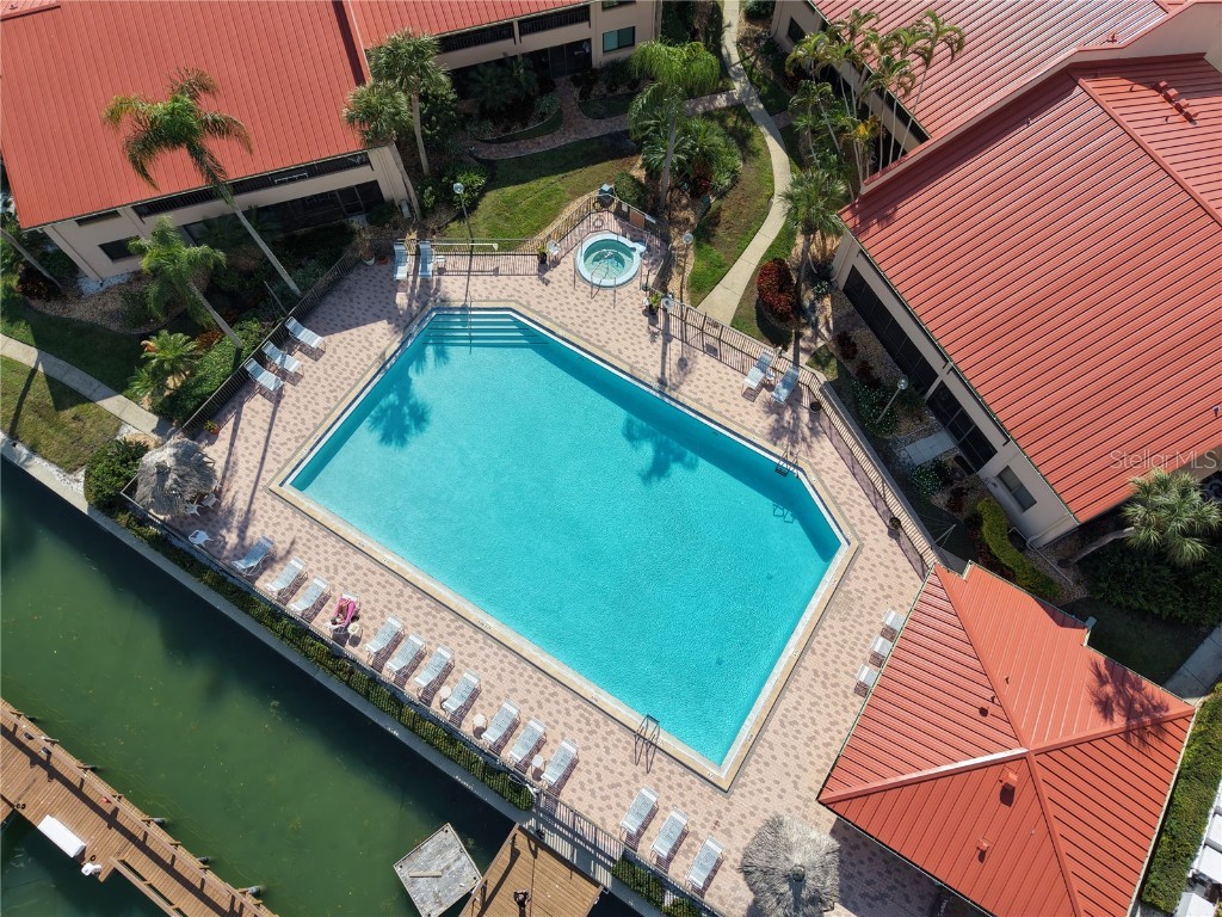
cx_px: 611
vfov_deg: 56.8
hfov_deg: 71.6
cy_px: 458
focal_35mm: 24
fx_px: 847
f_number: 1.8
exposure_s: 1/5000
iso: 200
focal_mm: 8.67
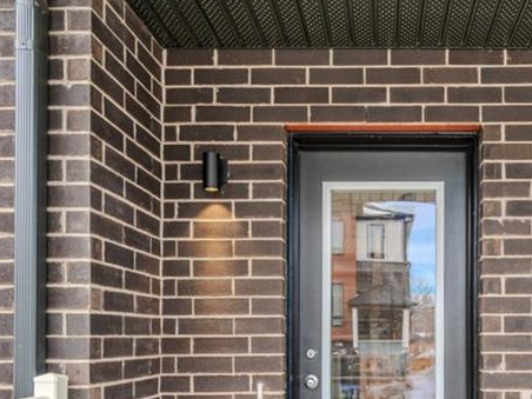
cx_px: 384
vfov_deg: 36.1
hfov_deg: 47.5
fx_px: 585
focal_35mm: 38
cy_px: 334
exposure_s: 1/400
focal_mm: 17.5
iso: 800
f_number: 7.1
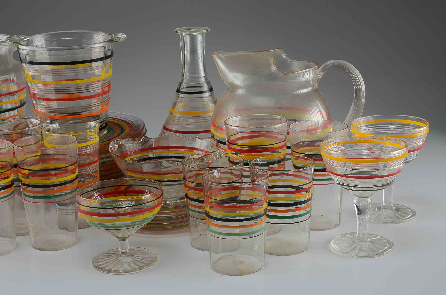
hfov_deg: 35.1
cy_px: 148
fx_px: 705
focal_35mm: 57
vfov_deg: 23.7
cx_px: 223
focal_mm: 38
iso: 100
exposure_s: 1/80
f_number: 14
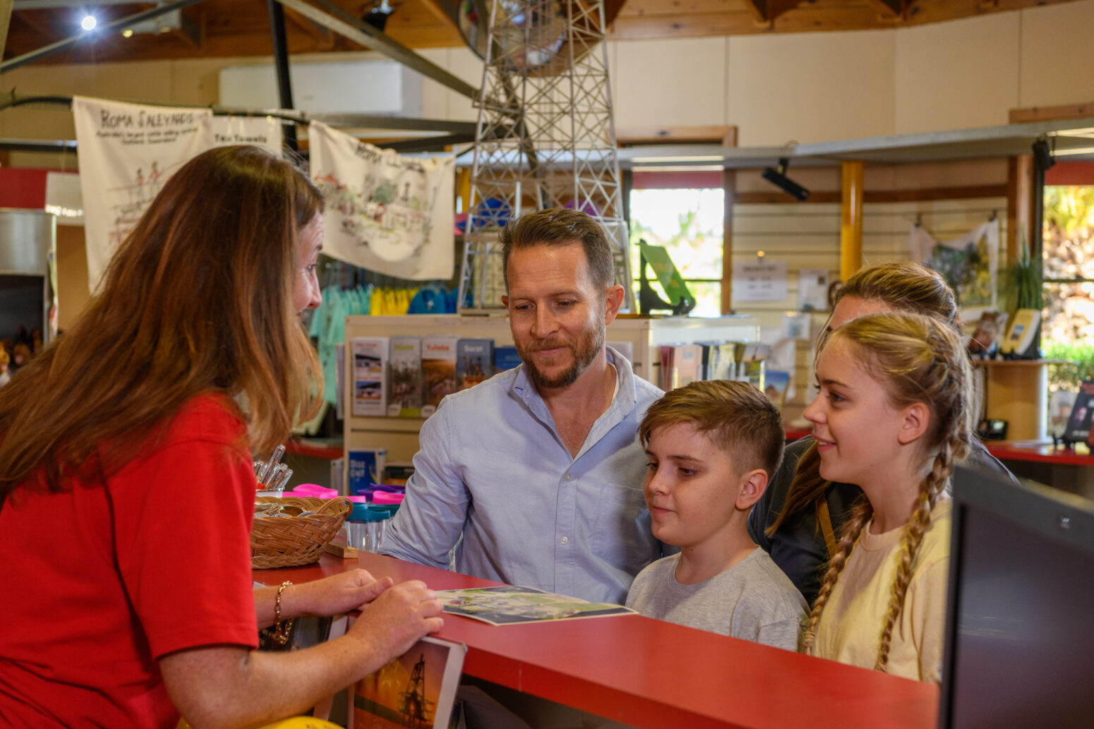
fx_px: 2127
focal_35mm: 70
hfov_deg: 28.8
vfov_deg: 19.5
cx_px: 547
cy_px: 364
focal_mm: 70
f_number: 5.6
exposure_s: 1/100
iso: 800
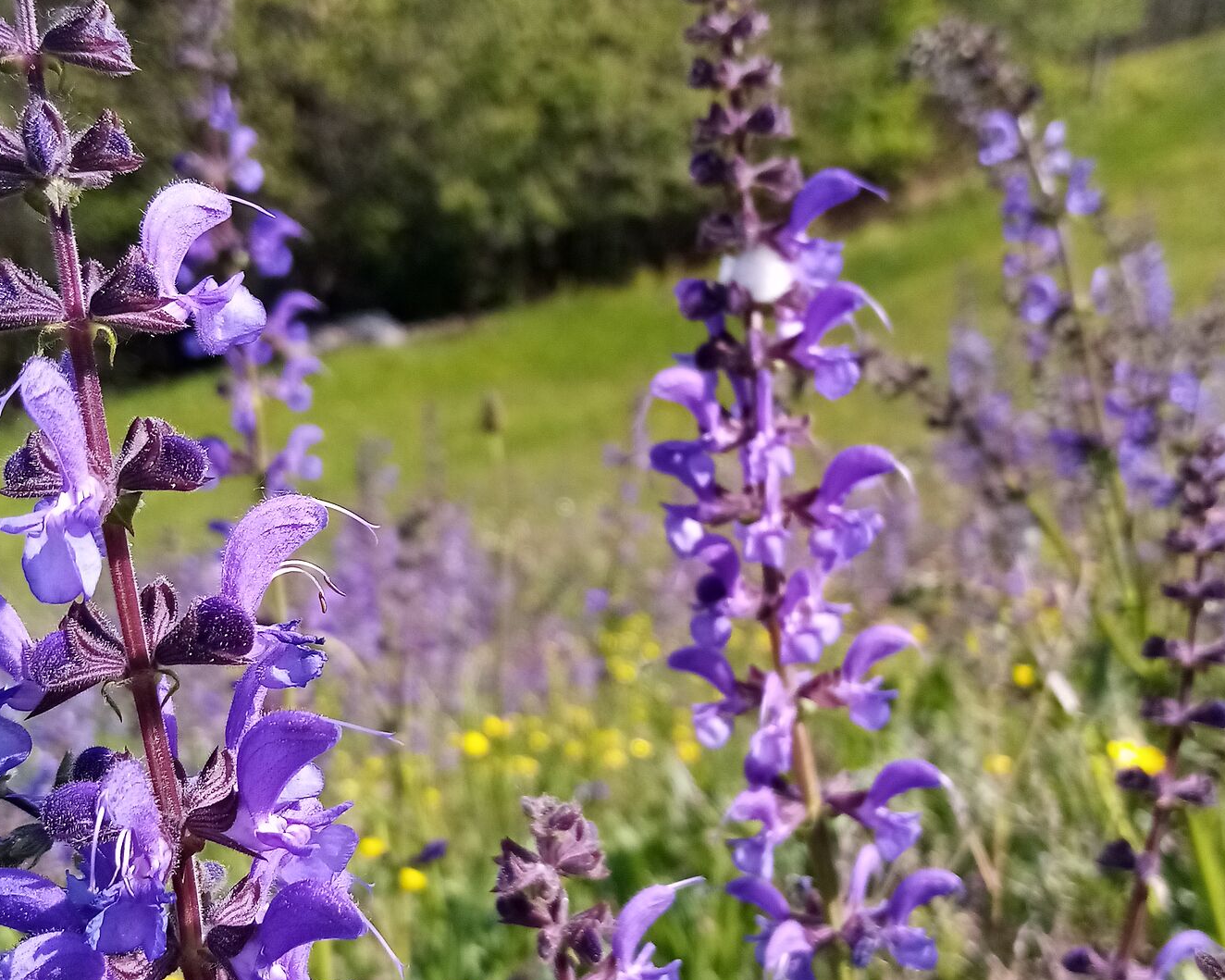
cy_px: 592
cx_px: 601
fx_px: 1668
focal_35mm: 46
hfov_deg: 40.3
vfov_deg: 32.6
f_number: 1.8
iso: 109
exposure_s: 1/778
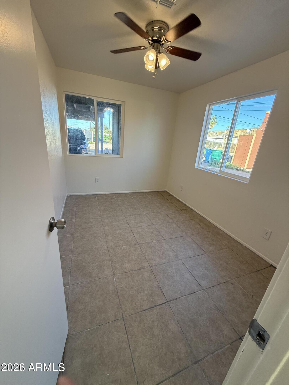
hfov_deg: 85.7
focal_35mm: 14
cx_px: 144
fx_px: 156
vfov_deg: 102.1
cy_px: 192
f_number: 2.2
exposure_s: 1/120
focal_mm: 2.22
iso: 125
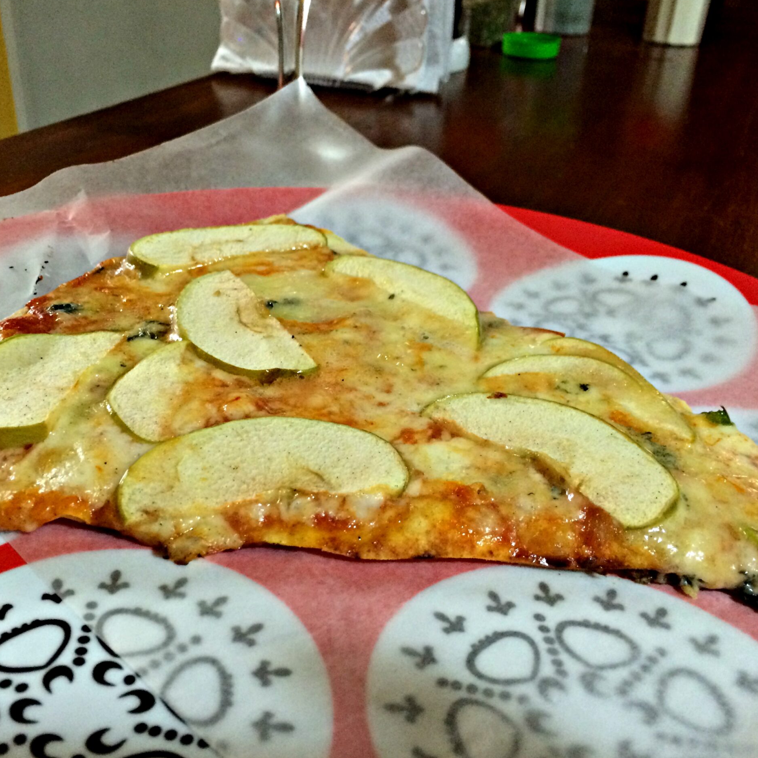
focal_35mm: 35
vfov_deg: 47.2
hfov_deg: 47.1
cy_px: 382
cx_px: 333
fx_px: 867
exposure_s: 1/30
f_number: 2.2
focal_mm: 4.15
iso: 200
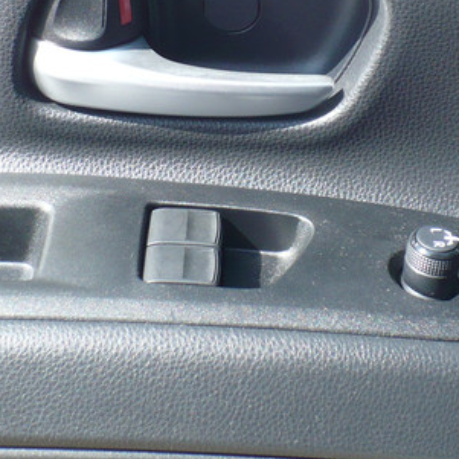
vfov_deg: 18.9
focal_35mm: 92
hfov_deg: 18.9
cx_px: 264
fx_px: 1380
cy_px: 175
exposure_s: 1/250
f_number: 2.8
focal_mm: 6.1
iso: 100
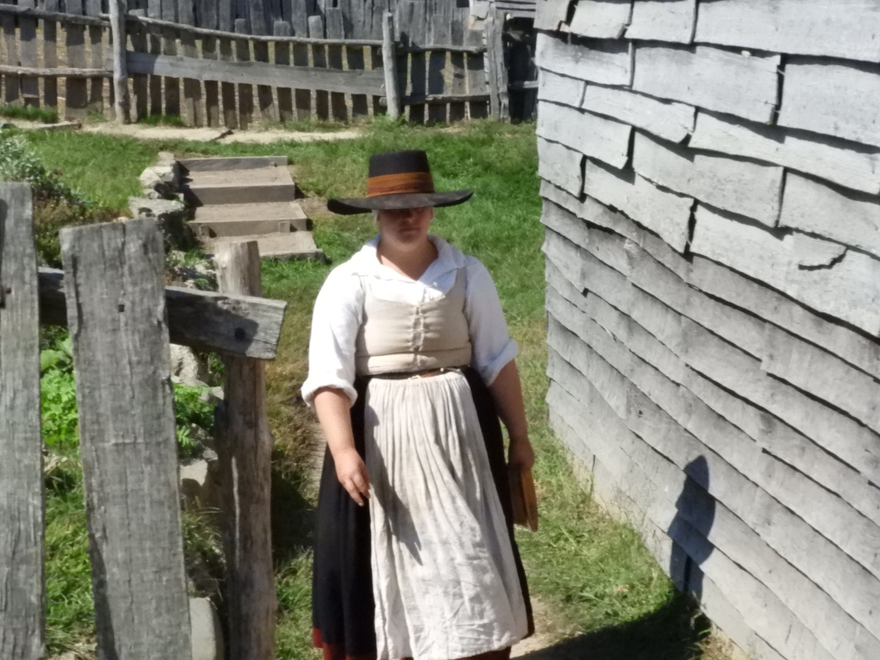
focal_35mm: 70
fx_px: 1780
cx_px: 440
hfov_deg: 27.8
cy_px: 330
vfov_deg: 21.0
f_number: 8
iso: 1600
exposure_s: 1/3200
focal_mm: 12.5
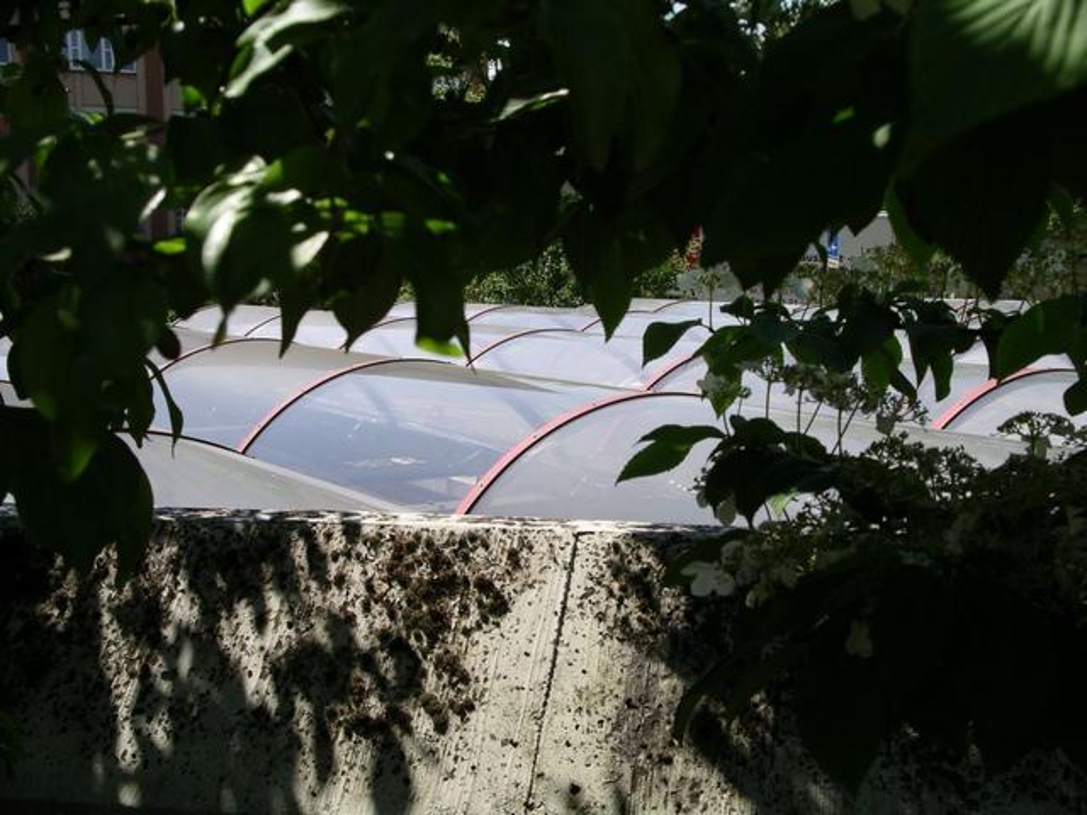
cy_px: 408
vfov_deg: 28.0
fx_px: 1633
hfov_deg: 36.8
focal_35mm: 52
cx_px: 544
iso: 64
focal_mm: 10.9
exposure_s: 1/400
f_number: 5.6
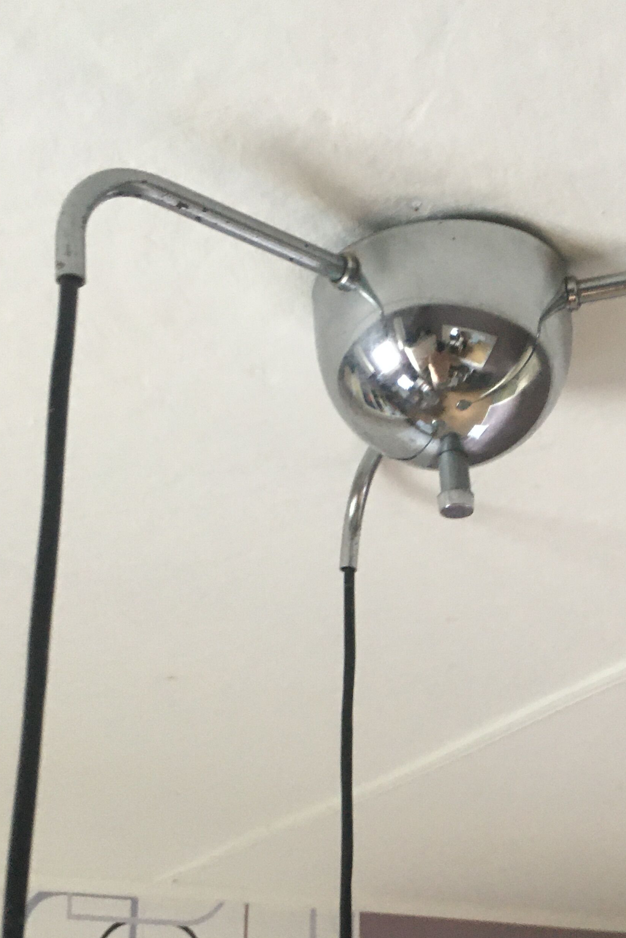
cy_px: 683
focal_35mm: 49
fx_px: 1278
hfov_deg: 27.3
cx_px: 446
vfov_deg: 39.4
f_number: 2.2
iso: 160
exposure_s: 1/33
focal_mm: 4.15
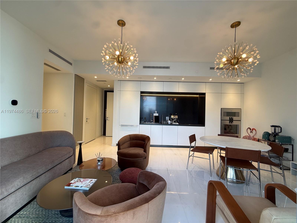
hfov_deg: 102.1
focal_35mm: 14
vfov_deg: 85.7
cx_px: 148
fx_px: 120
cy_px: 112
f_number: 2.2
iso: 80
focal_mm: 2.22
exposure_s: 1/120
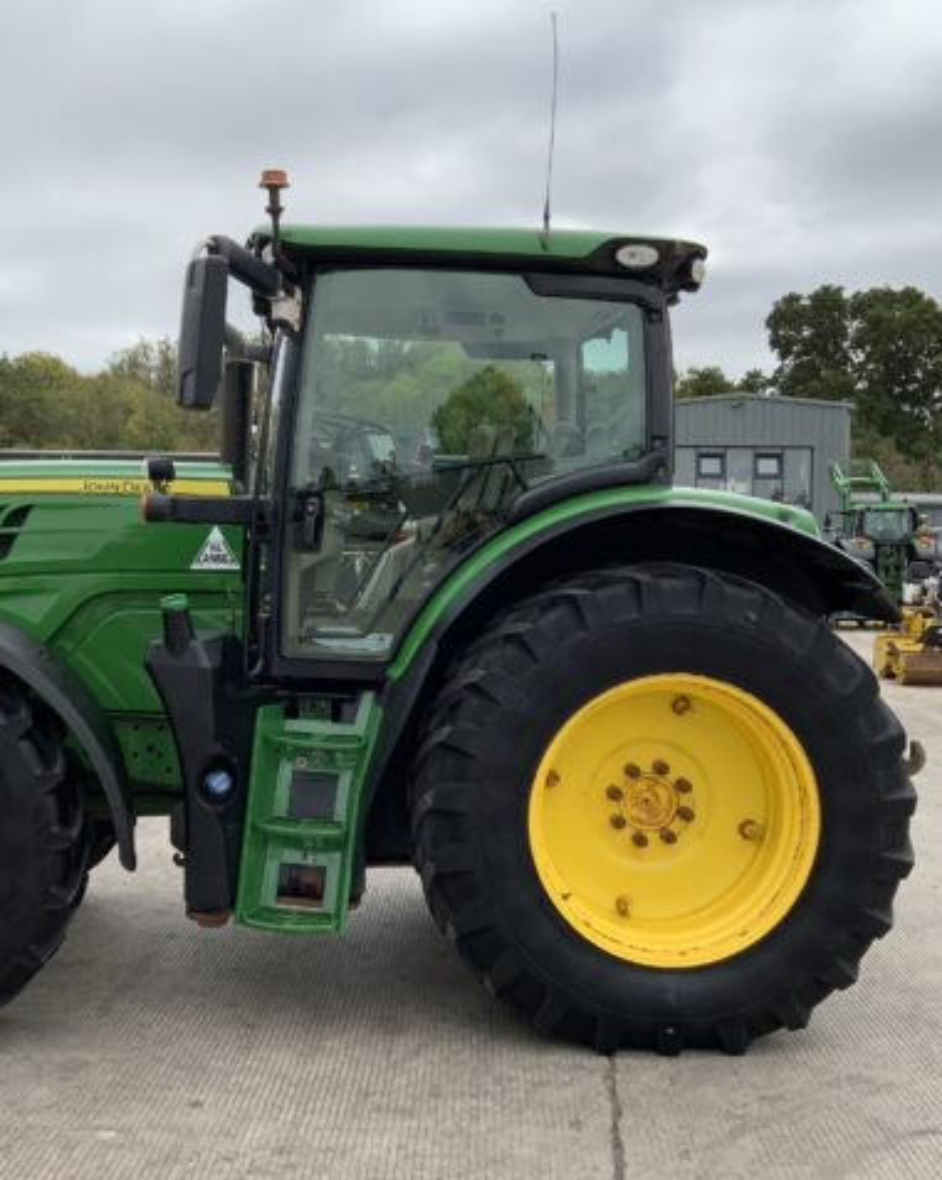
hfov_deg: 38.9
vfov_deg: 48.0
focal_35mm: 38
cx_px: 356
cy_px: 589
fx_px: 1326
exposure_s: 1/829
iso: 16
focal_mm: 3
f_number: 1.8
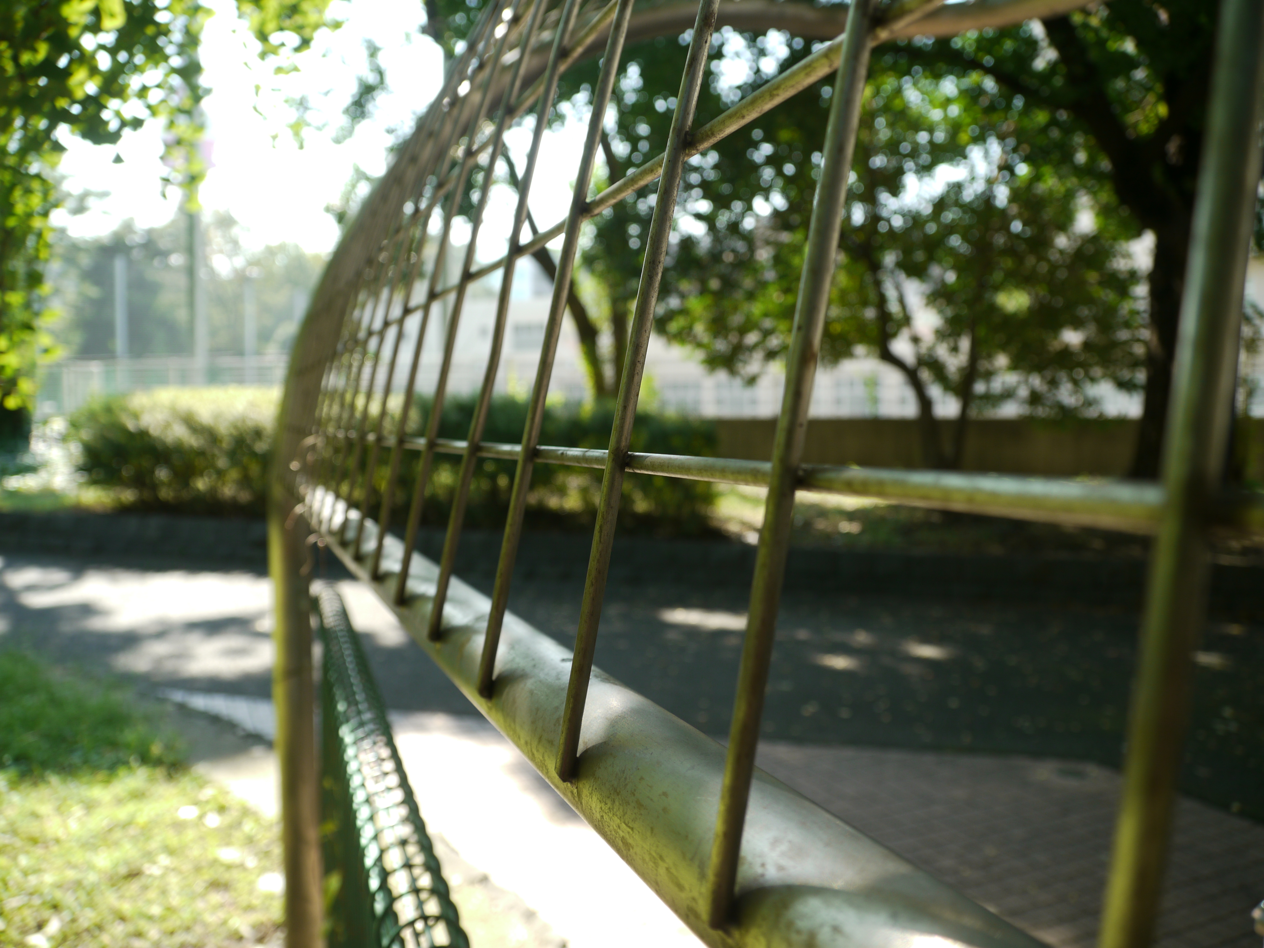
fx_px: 1022
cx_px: 632
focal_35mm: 28
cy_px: 474
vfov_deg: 49.7
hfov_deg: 63.4
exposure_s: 1/160
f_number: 4
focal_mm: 14
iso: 100
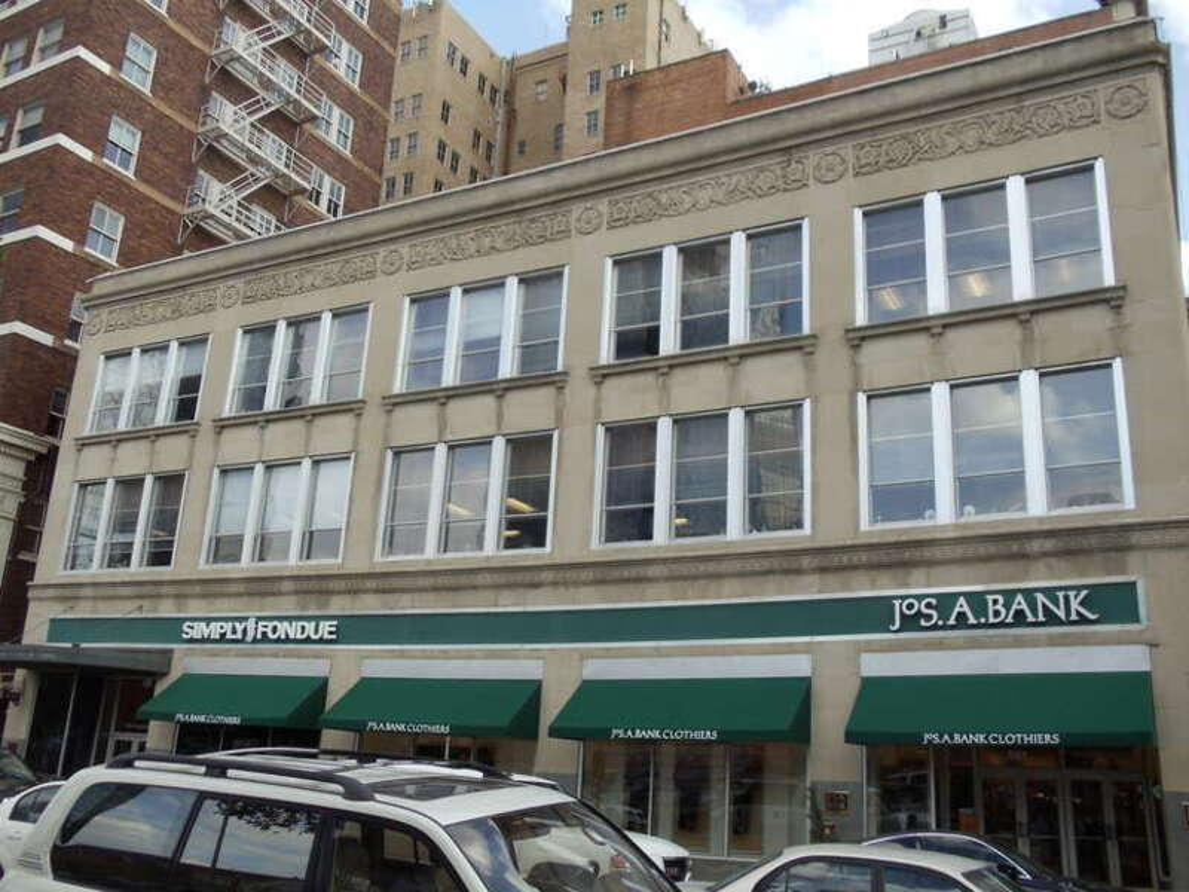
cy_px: 446
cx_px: 594
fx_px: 1511
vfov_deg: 32.9
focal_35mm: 44
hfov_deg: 42.9
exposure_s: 1/400
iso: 100
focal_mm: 6
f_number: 3.5
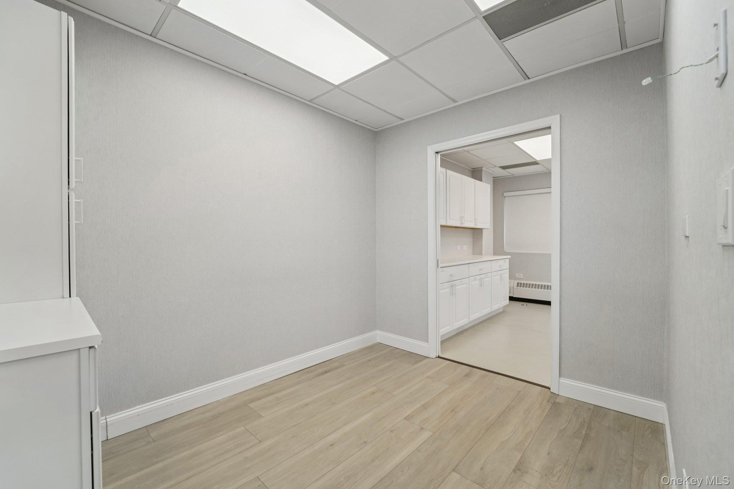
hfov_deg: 104.3
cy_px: 244
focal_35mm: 14
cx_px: 367
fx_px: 285
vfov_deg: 81.2
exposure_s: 1/100
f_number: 8
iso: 400
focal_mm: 14
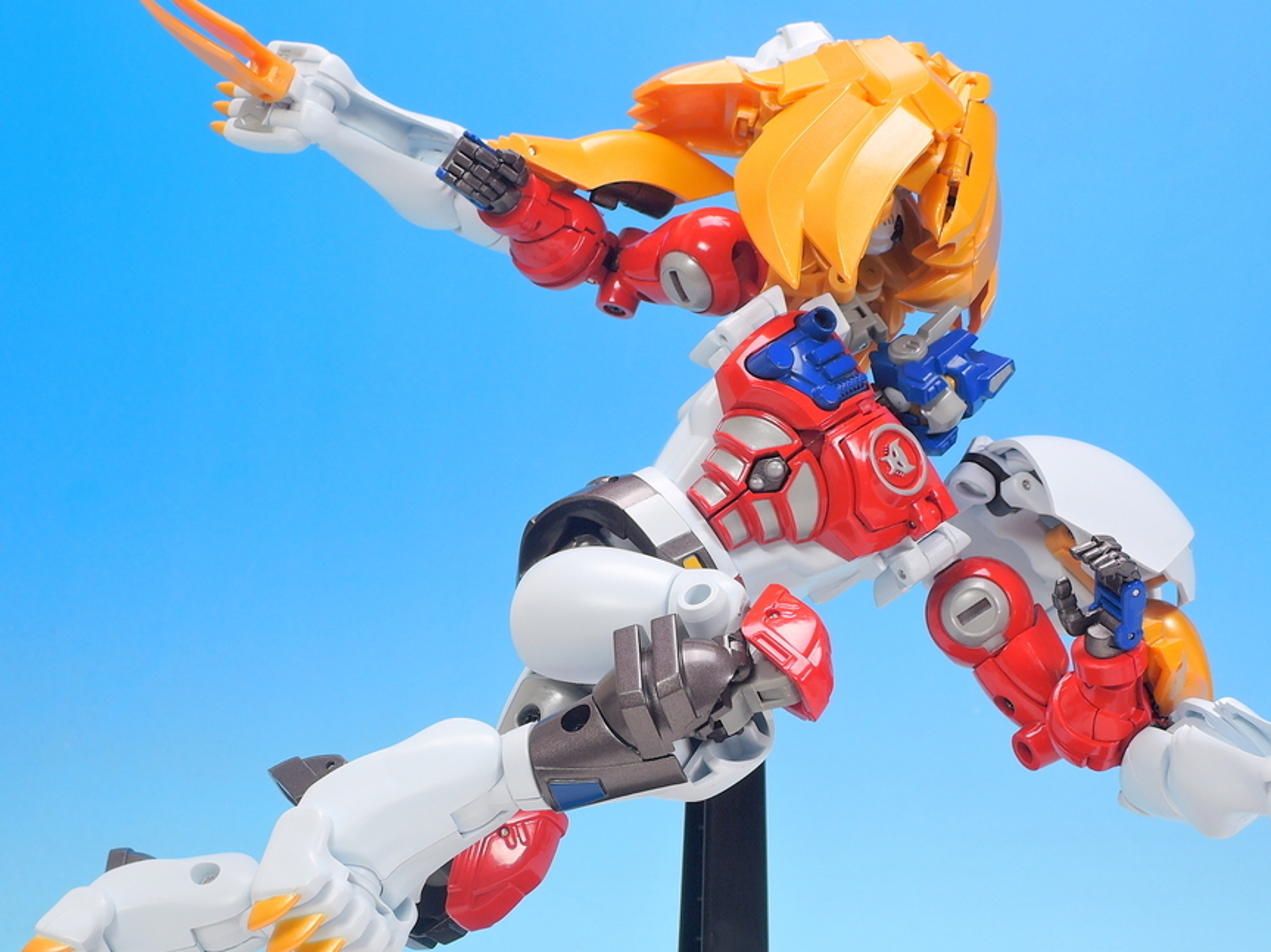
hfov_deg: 22.0
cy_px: 527
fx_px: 3267
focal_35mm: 89
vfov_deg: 16.6
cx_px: 680
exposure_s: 1/1.6
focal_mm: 16
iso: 80
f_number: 6.5
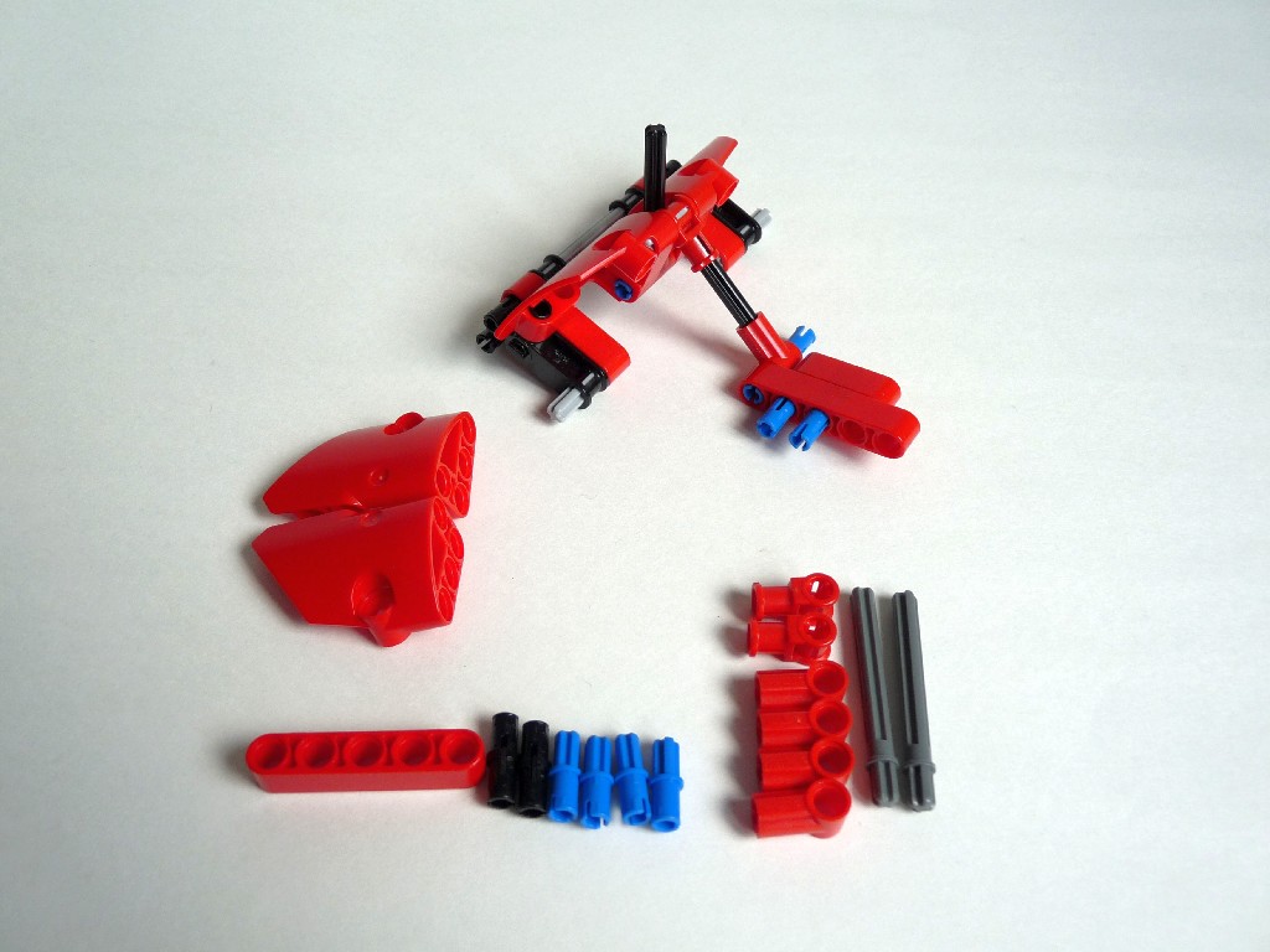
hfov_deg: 58.4
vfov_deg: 45.4
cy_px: 476
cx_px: 635
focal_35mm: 31
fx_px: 1137
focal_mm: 5.5
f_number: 3
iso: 100
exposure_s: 1/60
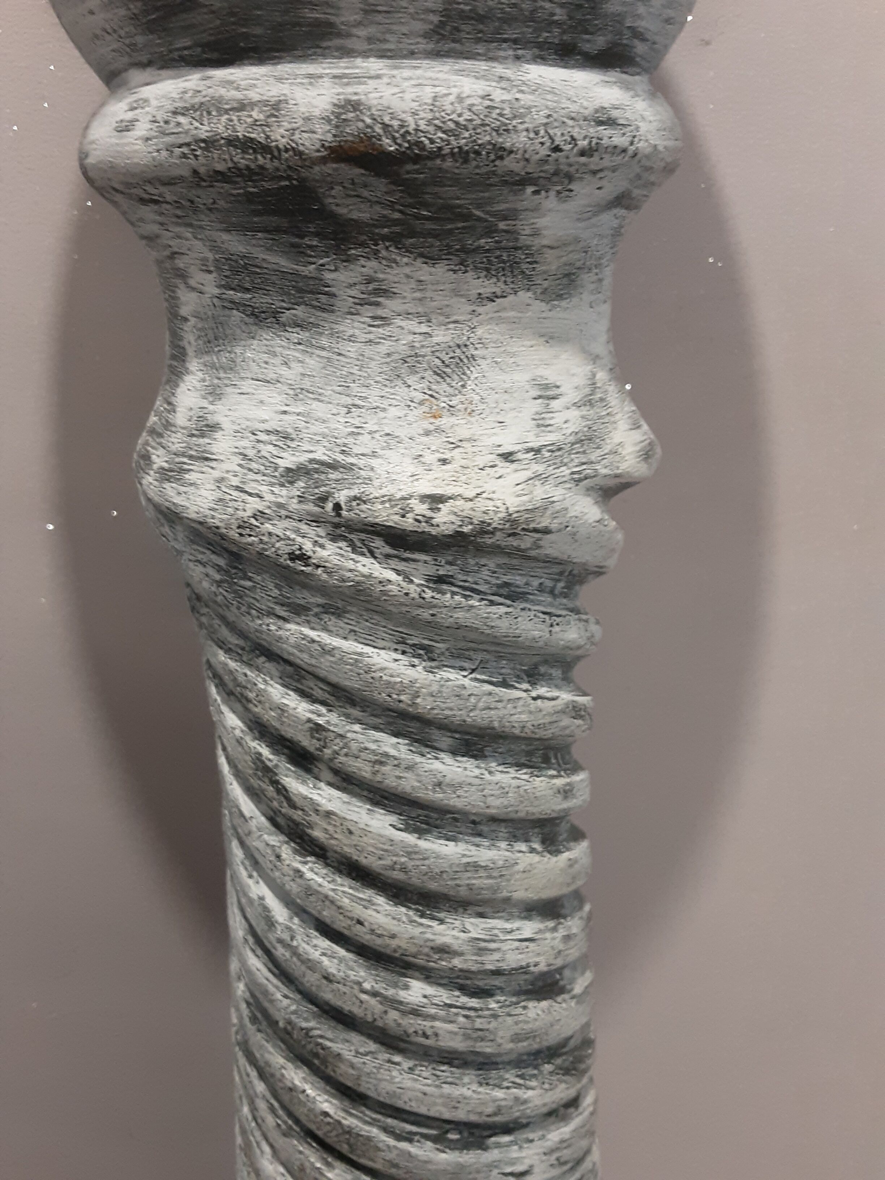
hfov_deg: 49.7
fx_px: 954
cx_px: 442
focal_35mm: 28
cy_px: 590
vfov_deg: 63.4
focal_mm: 2.9
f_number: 1.9
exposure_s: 1/25
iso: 160
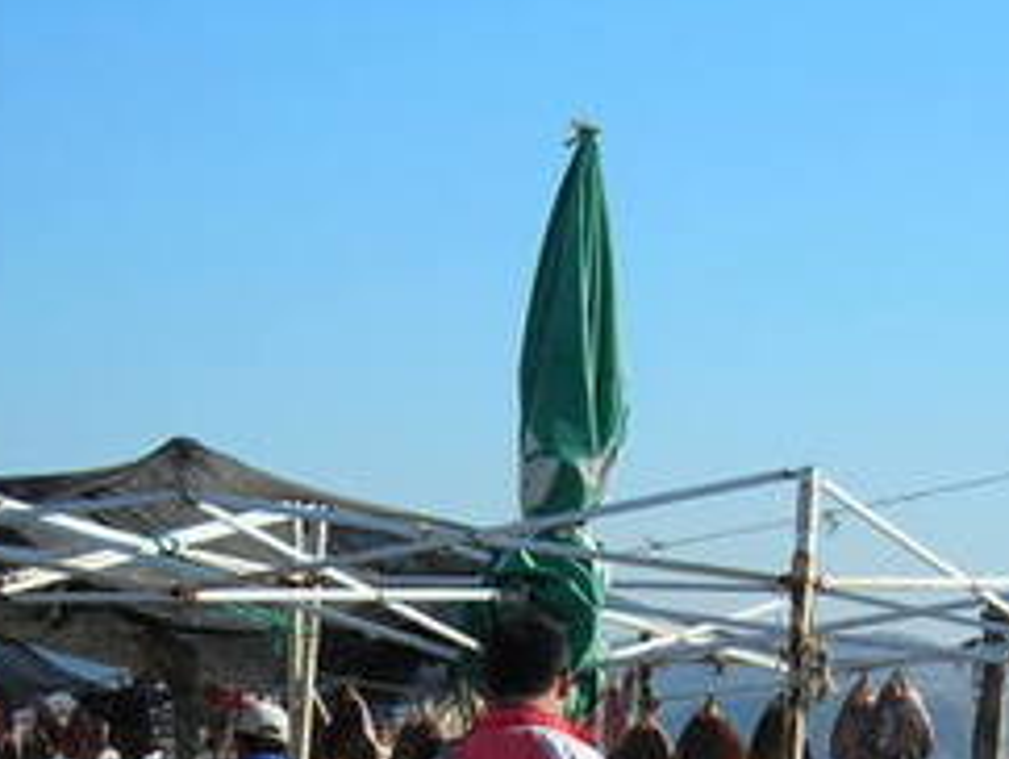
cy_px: 905
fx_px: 4698
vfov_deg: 9.1
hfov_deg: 12.2
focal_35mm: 161
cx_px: 855
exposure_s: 1/412
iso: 50
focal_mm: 10.8
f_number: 3.9
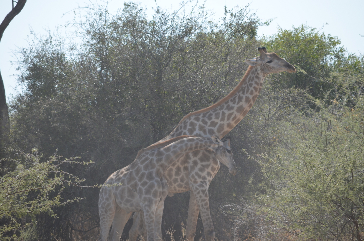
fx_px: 4541
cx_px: 182
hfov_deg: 4.6
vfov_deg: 3.0
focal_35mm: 450
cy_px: 120
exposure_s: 1/640
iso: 200
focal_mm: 300
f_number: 6.3
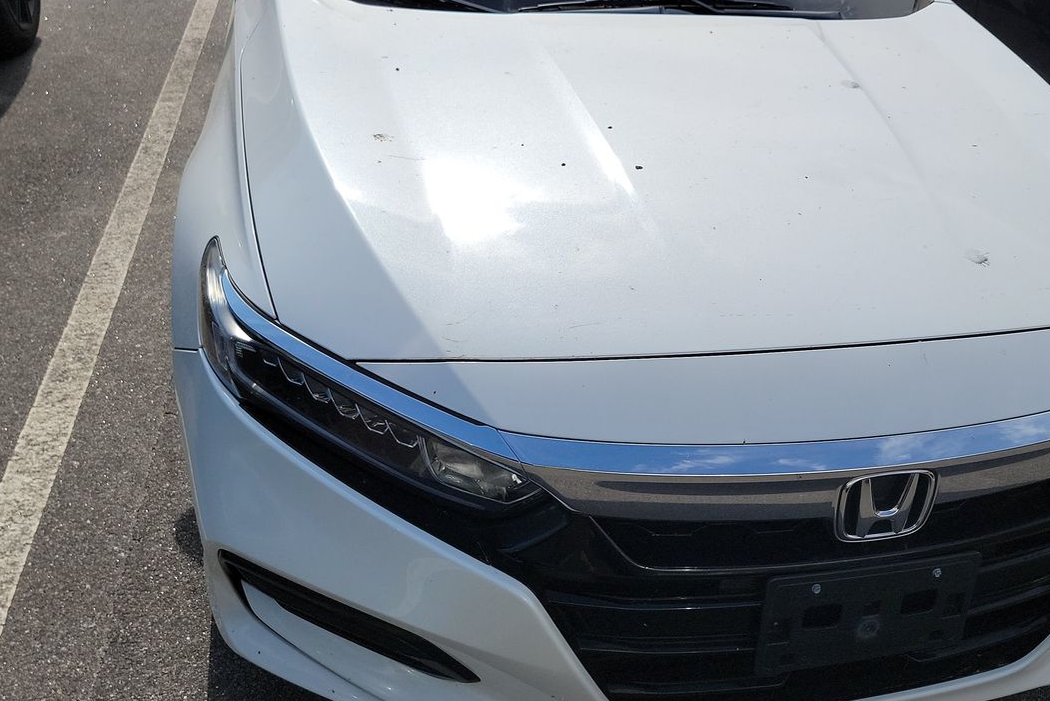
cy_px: 223
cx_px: 702
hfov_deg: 49.8
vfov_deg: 34.7
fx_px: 1108
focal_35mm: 38
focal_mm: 6.7
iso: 50
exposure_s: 1/1195
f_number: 1.8
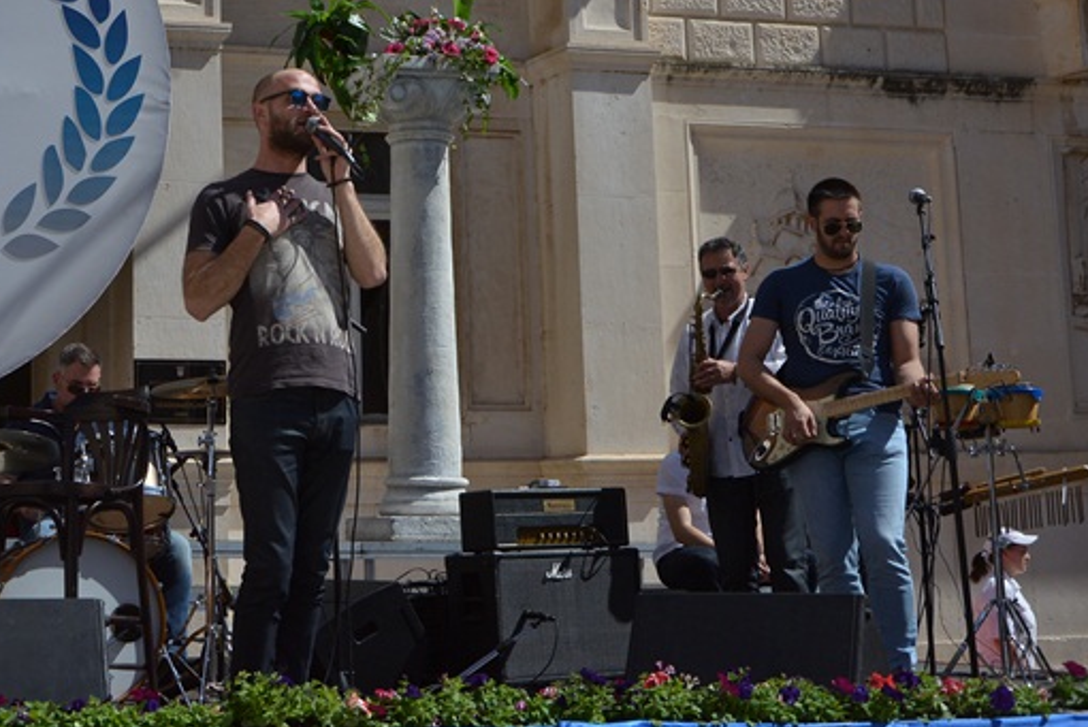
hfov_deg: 29.0
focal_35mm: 67
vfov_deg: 20.2
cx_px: 141
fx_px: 2027
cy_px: 161
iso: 400
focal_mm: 38
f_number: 11
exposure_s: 1/1600
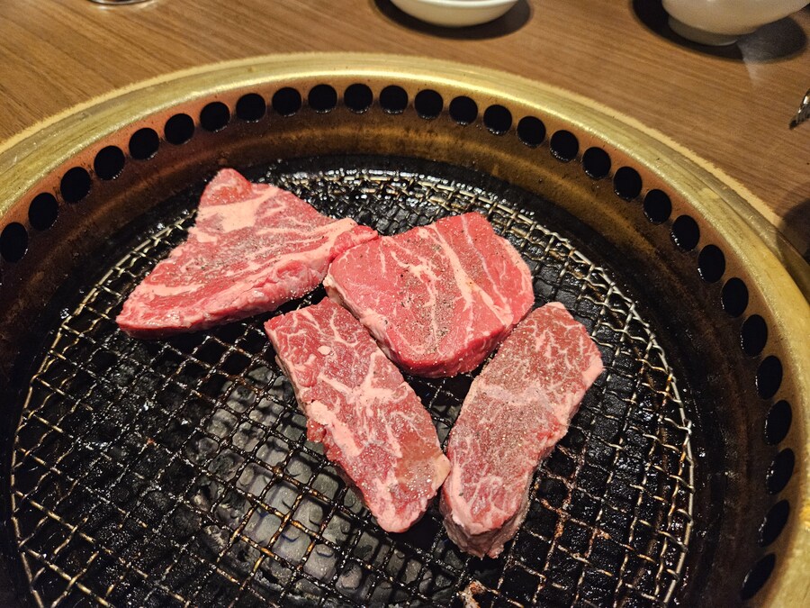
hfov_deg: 73.9
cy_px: 304
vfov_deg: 58.9
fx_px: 538
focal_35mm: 23
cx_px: 405
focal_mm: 5.4
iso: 500
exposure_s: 1/120
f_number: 1.8
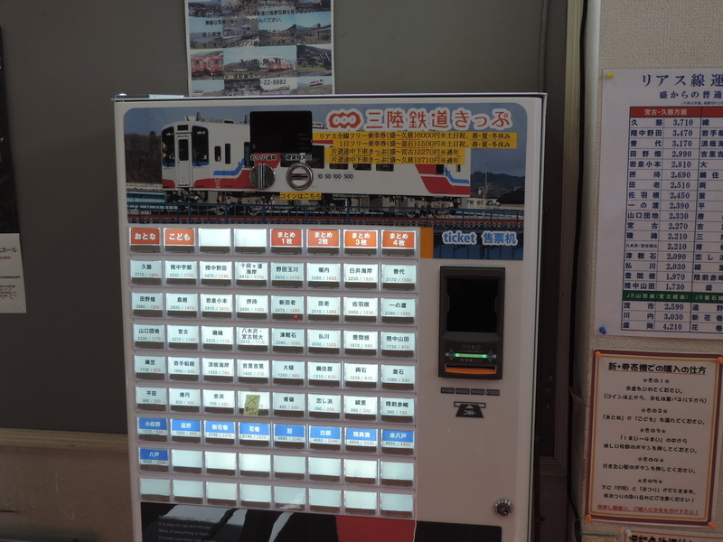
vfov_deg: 36.0
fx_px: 835
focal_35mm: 40
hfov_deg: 46.8
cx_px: 362
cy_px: 271
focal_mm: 7.1
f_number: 3.3
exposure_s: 1/80
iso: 80
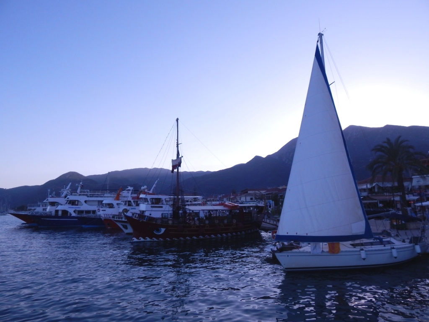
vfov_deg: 61.1
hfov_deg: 76.4
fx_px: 273
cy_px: 161
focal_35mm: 22
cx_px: 214
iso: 125
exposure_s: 1/1250
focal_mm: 4
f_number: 3
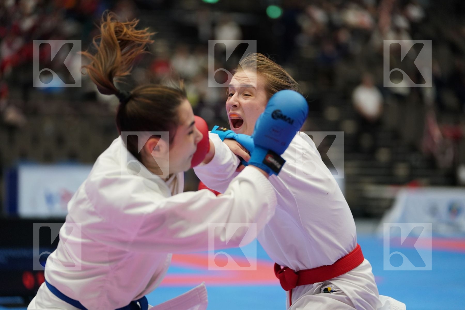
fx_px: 1653
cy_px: 155
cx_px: 232
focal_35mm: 128
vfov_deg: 10.7
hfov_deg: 16.0
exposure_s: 1/1000
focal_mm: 128
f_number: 2.8
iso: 2500
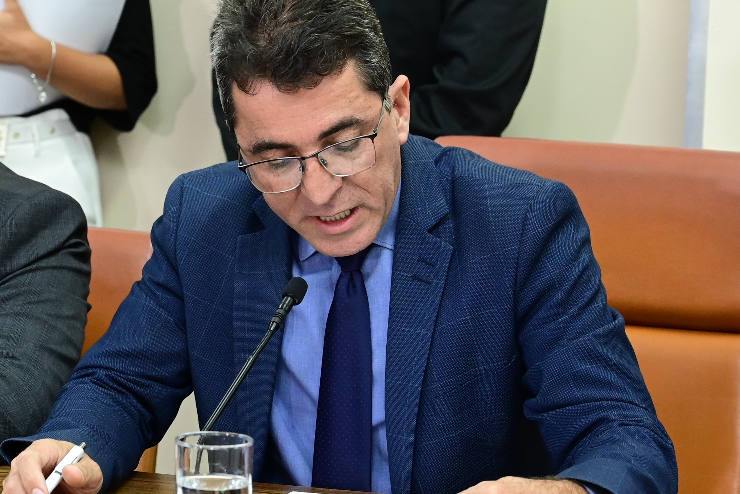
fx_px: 2613
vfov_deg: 10.8
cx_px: 316
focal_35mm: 127
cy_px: 305
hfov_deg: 16.1
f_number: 4.5
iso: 3200
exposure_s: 1/125
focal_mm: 59
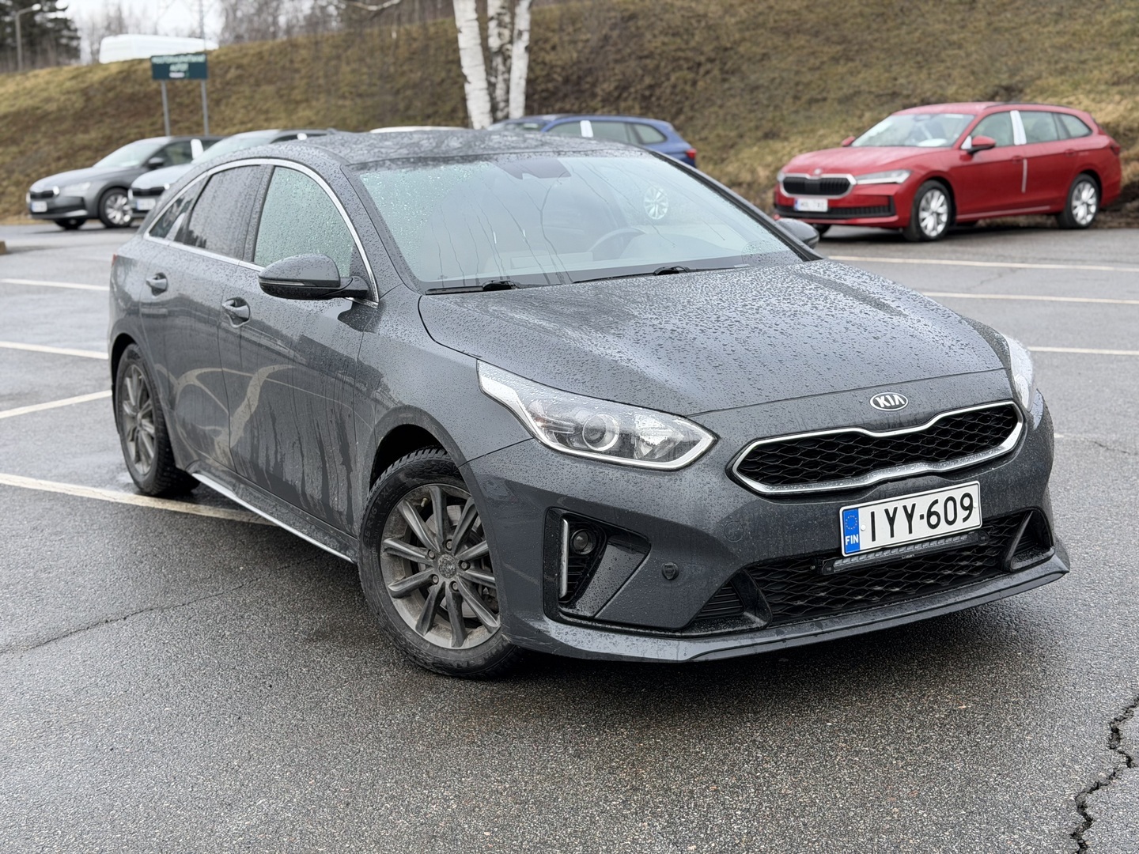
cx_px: 570
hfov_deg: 39.7
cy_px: 427
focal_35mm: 48
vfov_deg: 30.3
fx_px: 1579
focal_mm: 6.76
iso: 64
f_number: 1.78
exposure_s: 1/951
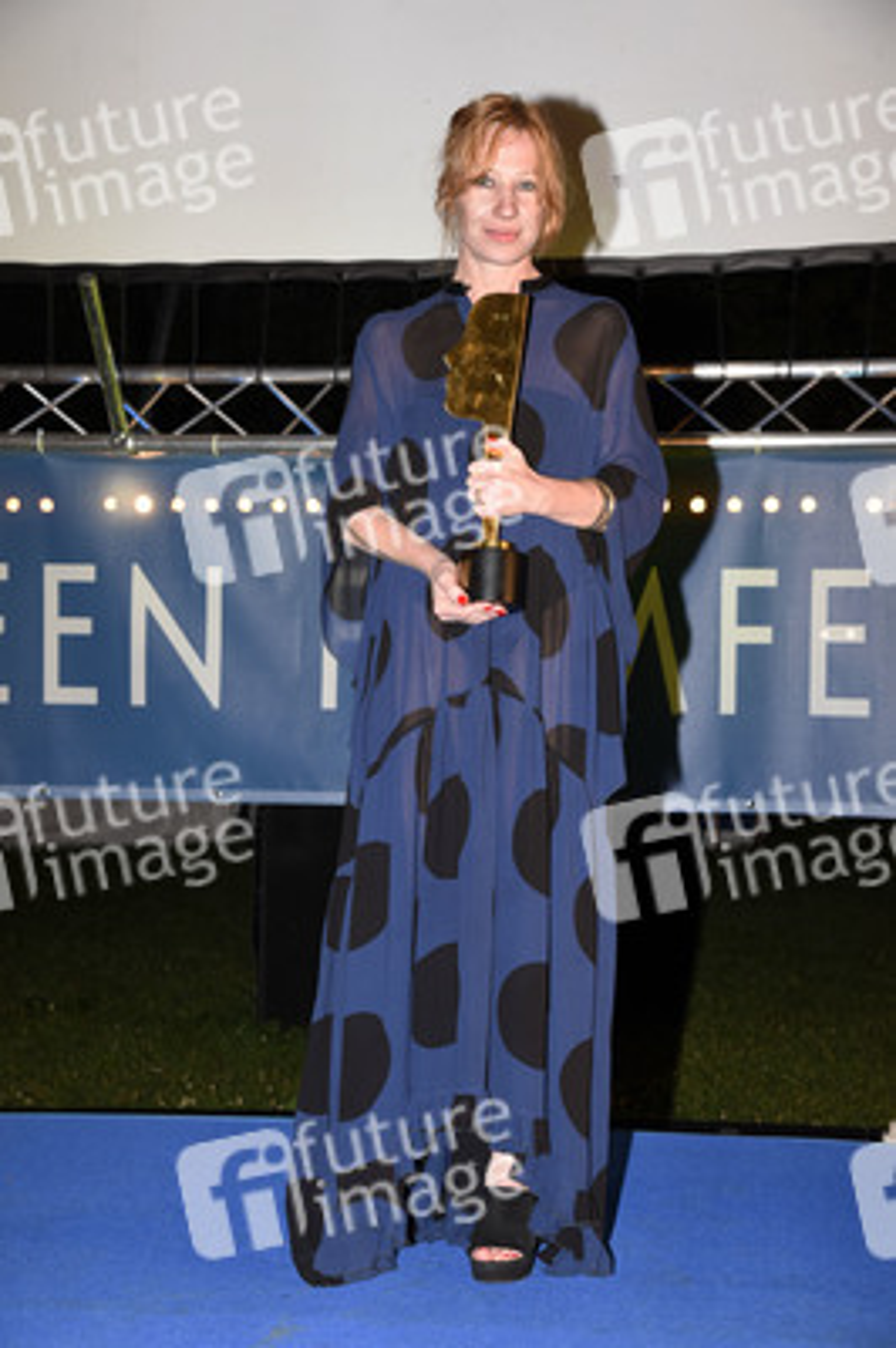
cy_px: 674
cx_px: 448
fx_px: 2057
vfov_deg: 36.3
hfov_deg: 24.6
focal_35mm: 55
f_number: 6.3
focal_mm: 55
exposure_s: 1/160
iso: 800
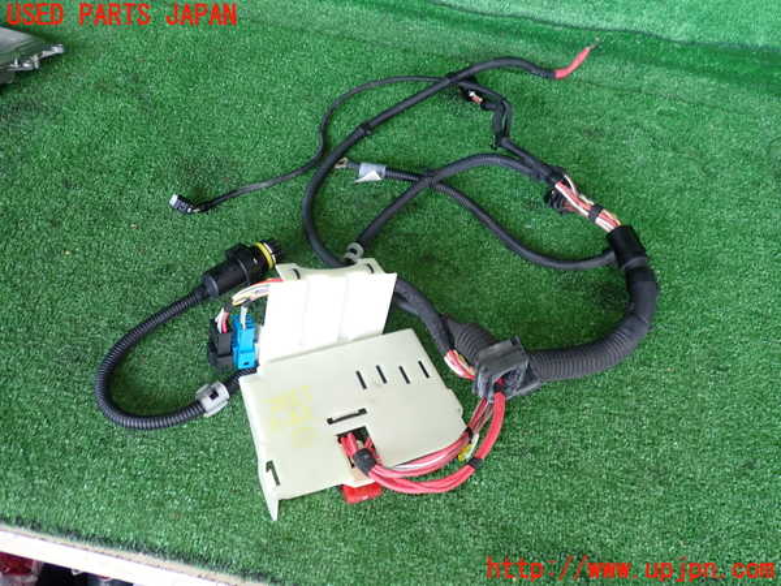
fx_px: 677
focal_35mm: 30
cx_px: 390
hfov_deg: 60.0
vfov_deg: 46.8
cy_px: 293
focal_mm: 5.4
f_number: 2.3
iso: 100
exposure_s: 1/80
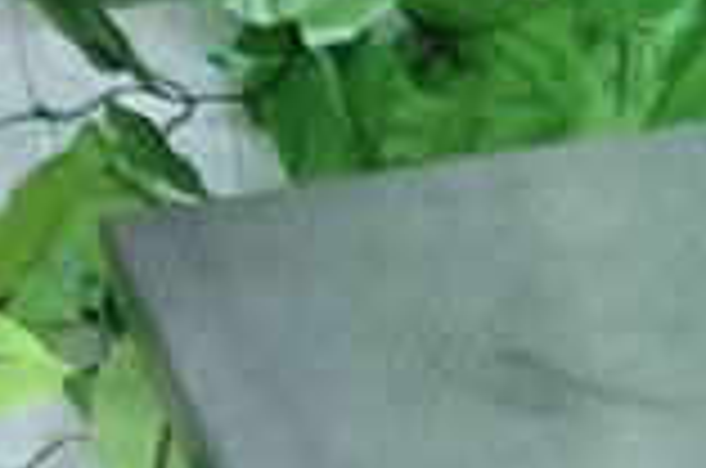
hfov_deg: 9.5
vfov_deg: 6.9
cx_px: 1727
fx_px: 3738
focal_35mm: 191
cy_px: 1017
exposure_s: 1/25
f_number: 2.4
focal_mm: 3.3
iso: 80
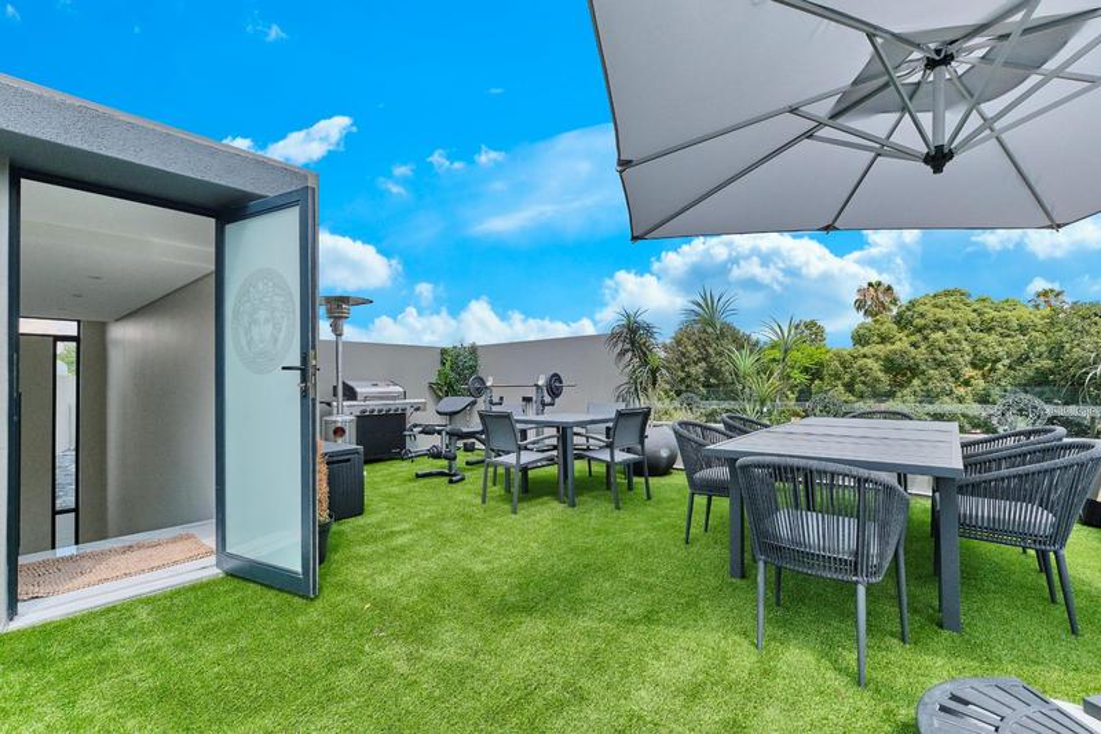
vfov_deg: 77.3
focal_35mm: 15
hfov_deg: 100.4
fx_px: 459
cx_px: 550
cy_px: 367
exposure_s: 1/1000
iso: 800
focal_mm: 10
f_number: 8
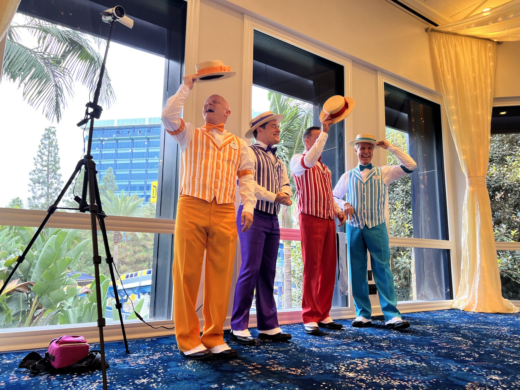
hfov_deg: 67.3
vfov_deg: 53.1
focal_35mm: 26
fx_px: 391
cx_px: 260
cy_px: 195
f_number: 1.5
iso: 64
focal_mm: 5.7
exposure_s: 1/60
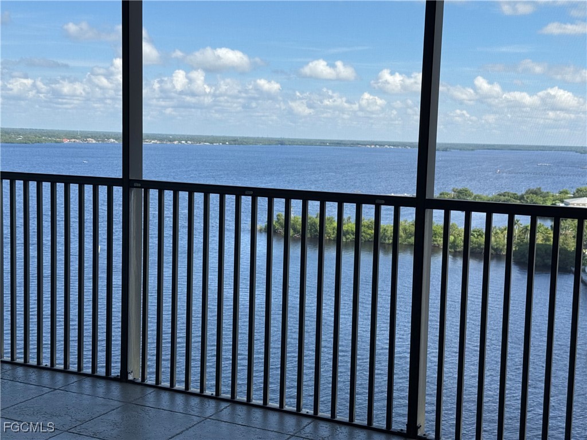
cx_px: 294
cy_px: 220
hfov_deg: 39.7
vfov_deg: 30.3
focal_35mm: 48
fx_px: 814
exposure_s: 1/2208
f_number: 1.78
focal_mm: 6.76
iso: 64
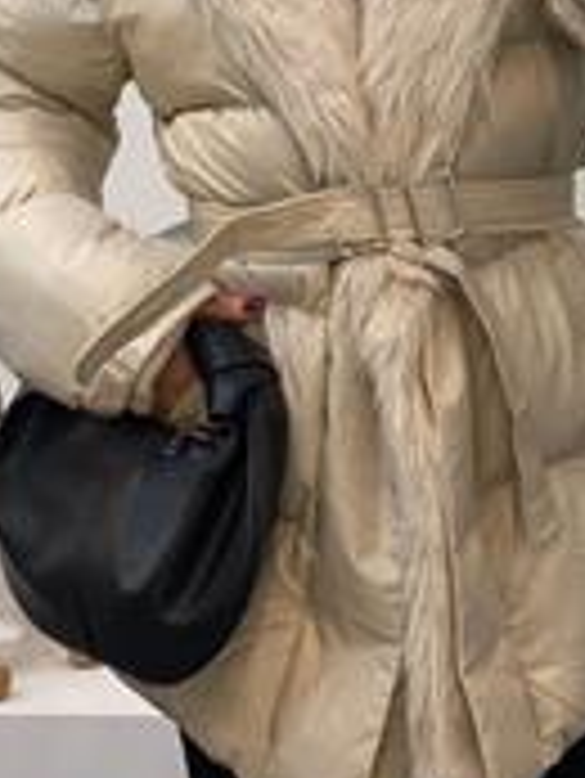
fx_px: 2791
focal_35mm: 124
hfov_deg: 12.0
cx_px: 369
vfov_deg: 15.7
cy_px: 115
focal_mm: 6
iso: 80
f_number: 2
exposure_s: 1/100
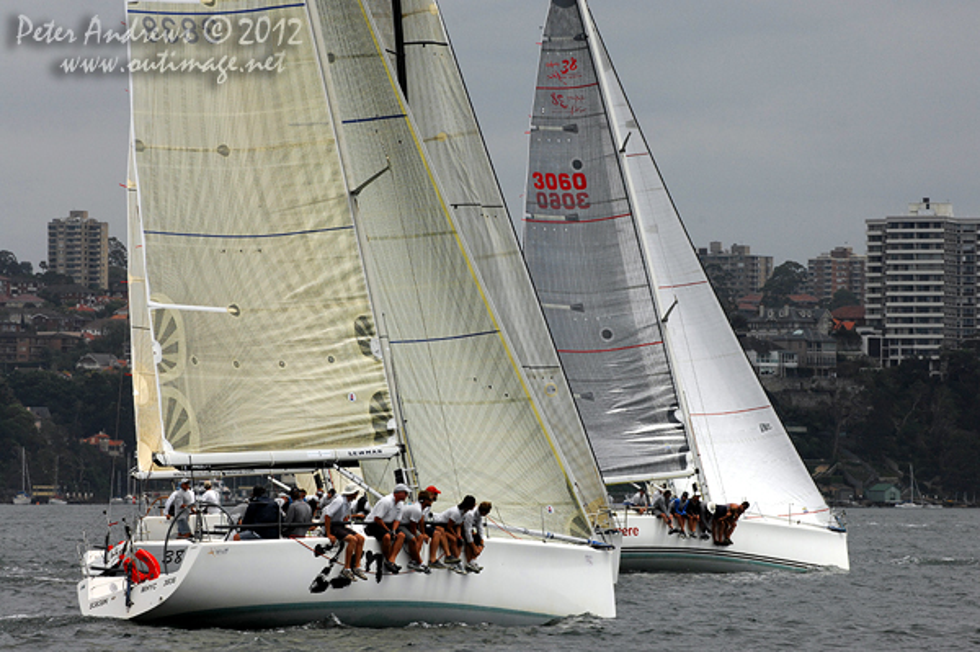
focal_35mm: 300
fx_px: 8160
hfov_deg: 6.9
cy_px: 326
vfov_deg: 4.6
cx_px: 490
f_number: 9
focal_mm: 200
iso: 400
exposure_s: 1/1000
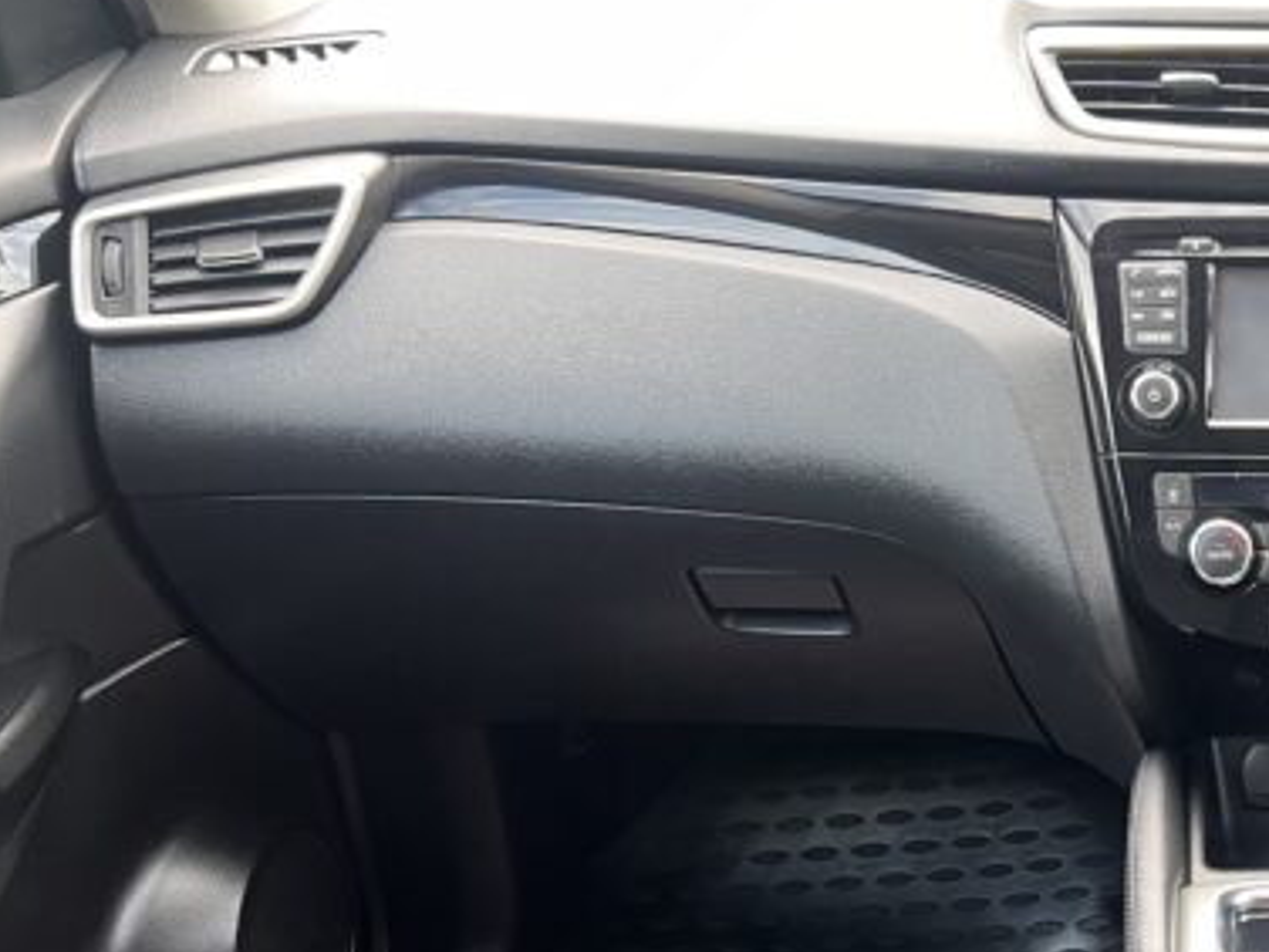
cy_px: 687
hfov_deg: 31.7
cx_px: 1330
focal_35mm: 55
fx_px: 2016
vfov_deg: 26.3
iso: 125
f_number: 1.5
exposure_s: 1/84
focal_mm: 5.7
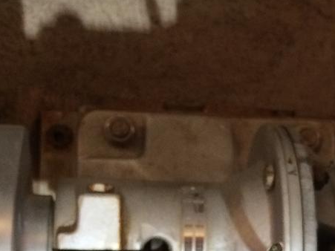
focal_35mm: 84
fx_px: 813
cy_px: 226
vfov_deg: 17.3
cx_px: 258
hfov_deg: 23.0
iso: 200
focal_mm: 4.15
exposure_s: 1/33
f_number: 2.2
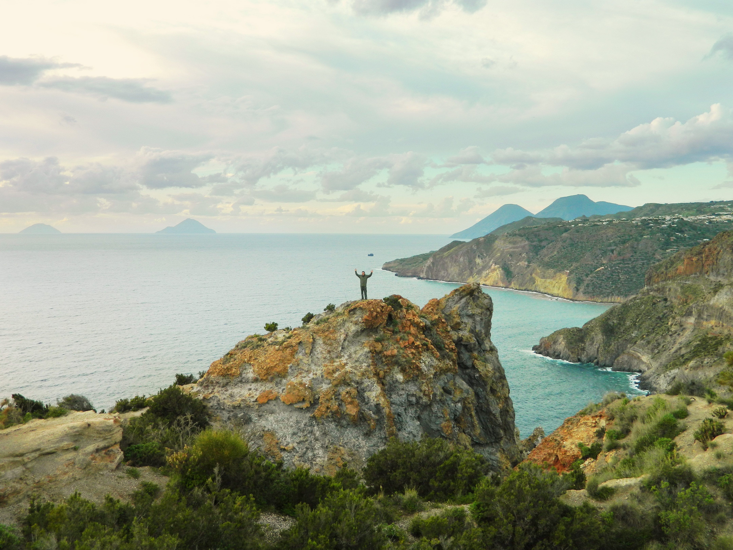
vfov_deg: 45.4
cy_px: 275
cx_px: 366
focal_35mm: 31
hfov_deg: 58.4
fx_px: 656
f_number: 3.2
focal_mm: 5.6
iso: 80
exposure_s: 1/200
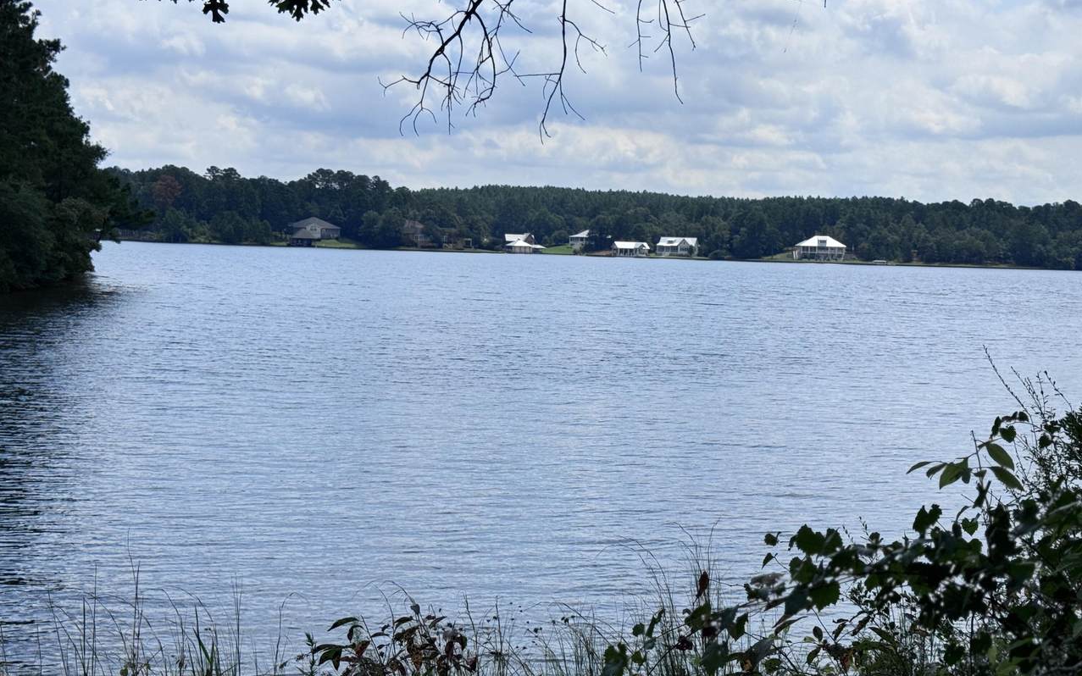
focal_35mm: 51
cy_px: 365
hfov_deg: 39.6
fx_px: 1504
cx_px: 541
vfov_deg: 25.3
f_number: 1.78
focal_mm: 6.76
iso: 64
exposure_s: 1/7937
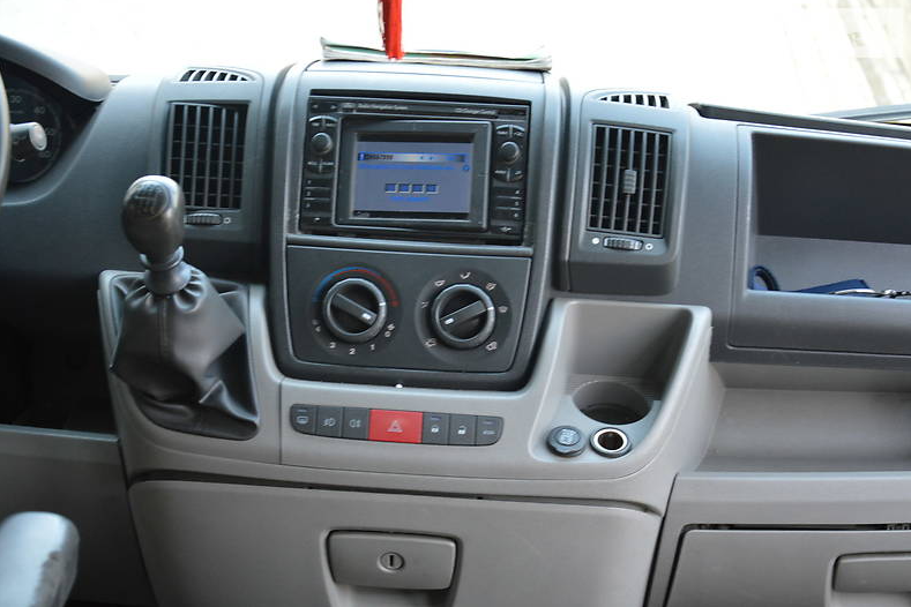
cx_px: 460
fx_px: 1923
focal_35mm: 76
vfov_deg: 17.9
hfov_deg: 26.7
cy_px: 301
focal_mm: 50
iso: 640
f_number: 5
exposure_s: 1/60
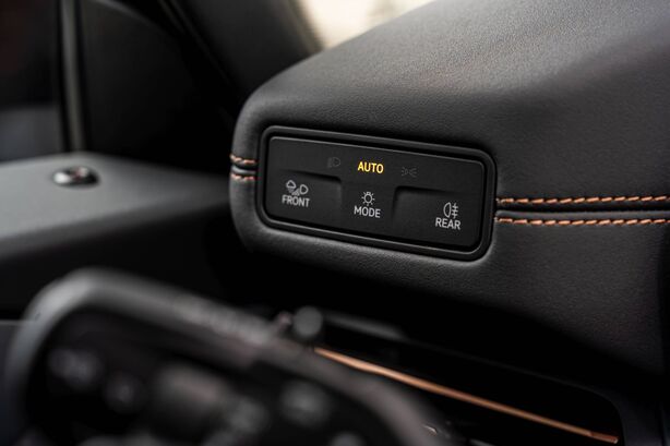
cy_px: 223
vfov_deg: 19.4
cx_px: 335
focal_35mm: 70
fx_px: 1302
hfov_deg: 28.9
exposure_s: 1/50
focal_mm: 70
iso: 500
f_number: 5
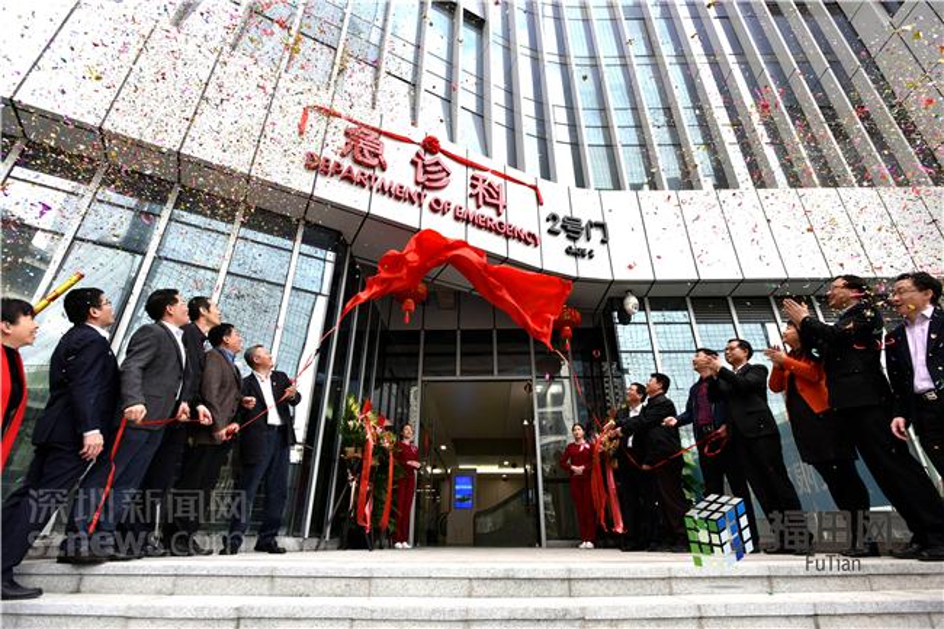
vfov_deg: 70.4
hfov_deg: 93.3
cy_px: 314
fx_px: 446
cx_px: 472
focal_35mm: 17
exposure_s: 1/160
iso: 320
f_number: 5.6
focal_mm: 17
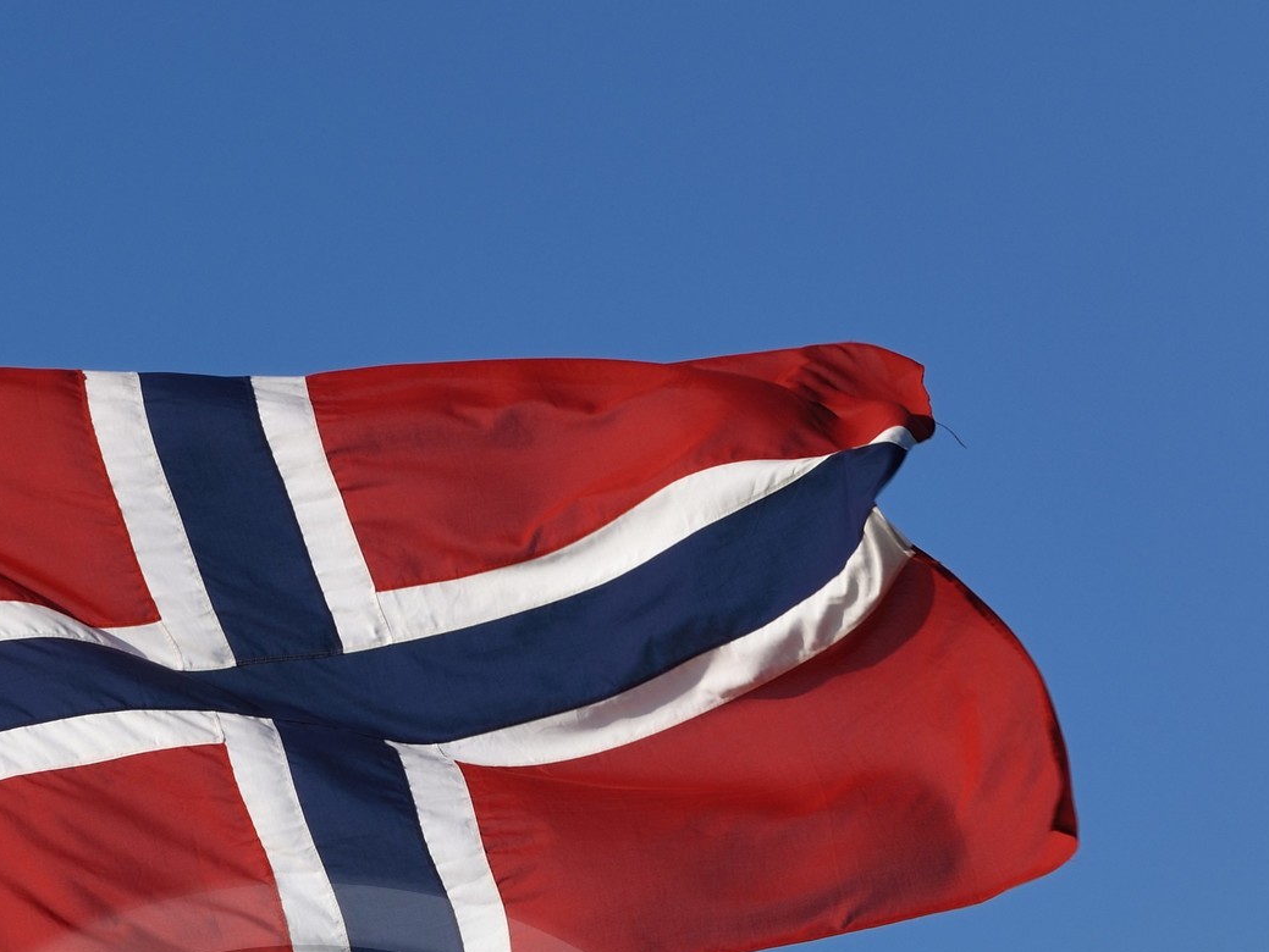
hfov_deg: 5.8
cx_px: 309
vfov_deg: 4.3
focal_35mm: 344
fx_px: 12615
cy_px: 1454
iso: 200
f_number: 13
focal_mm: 155
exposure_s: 1/400
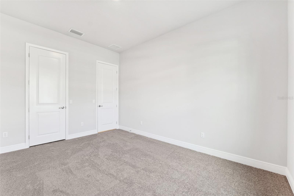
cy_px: 98
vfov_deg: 81.2
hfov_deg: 104.3
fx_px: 114
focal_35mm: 14
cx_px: 147
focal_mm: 14
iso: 400
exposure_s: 1/13
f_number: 8
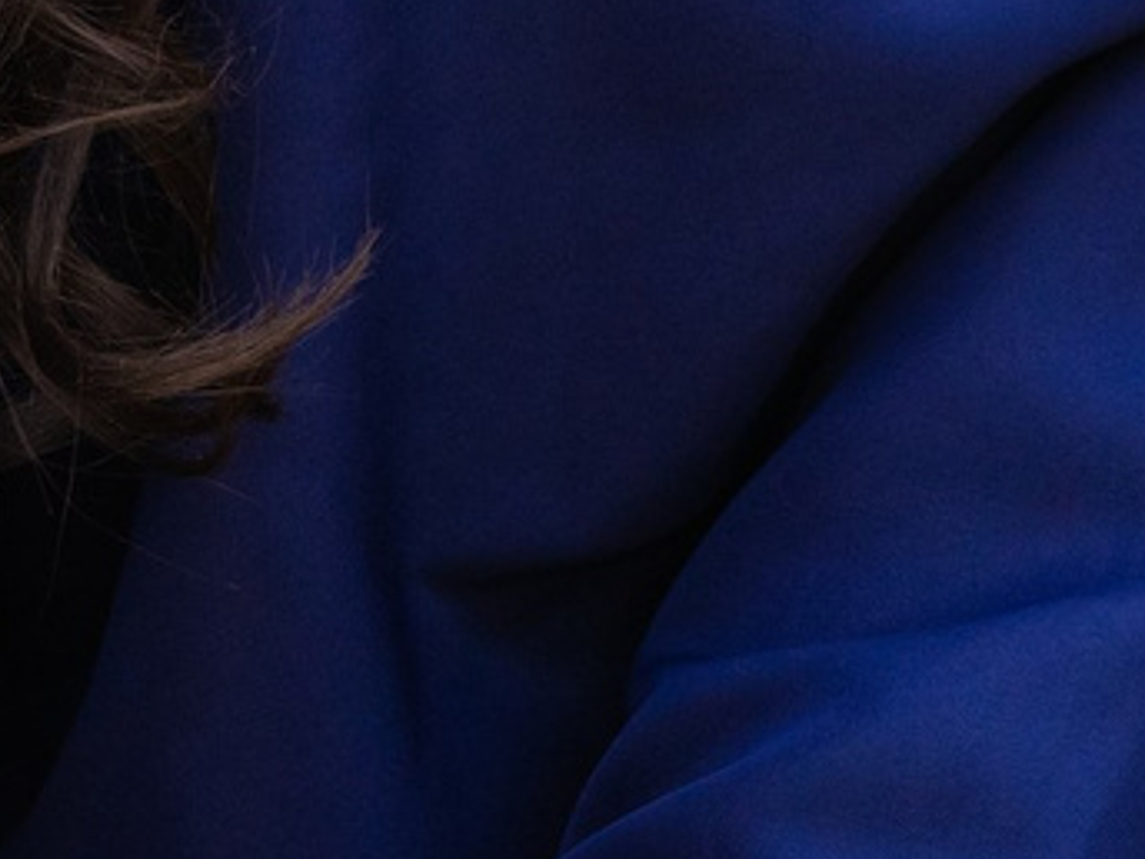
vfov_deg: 1.2
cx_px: -622
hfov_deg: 1.6
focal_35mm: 1275
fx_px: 42173
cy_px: -874
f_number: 6.3
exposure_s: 1/320
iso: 500
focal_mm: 178
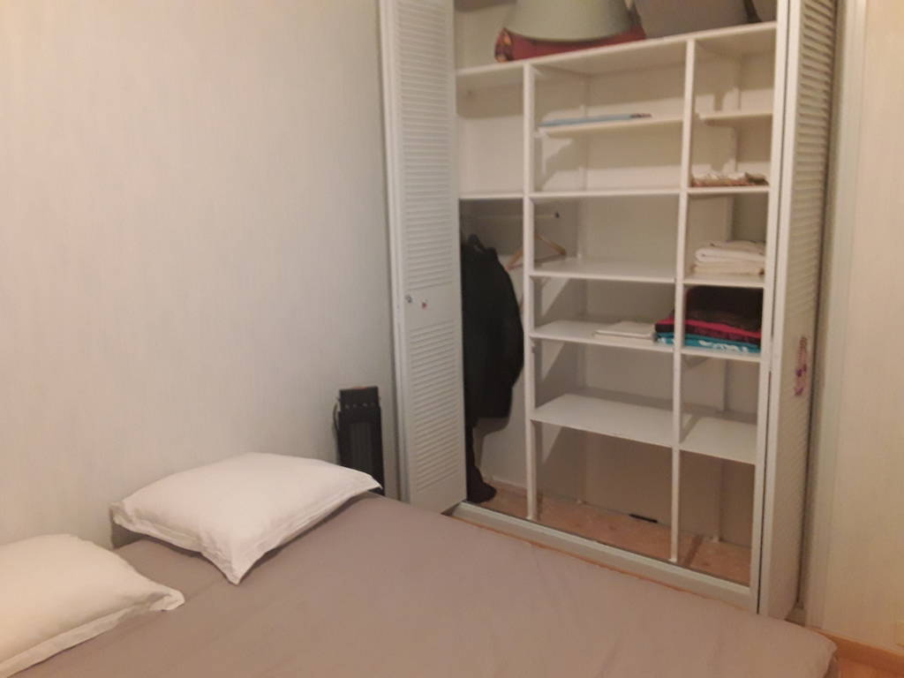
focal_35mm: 27
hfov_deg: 65.3
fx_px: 705
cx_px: 452
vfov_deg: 51.4
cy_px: 339
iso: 160
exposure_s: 1/17
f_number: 1.9
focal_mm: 2.91
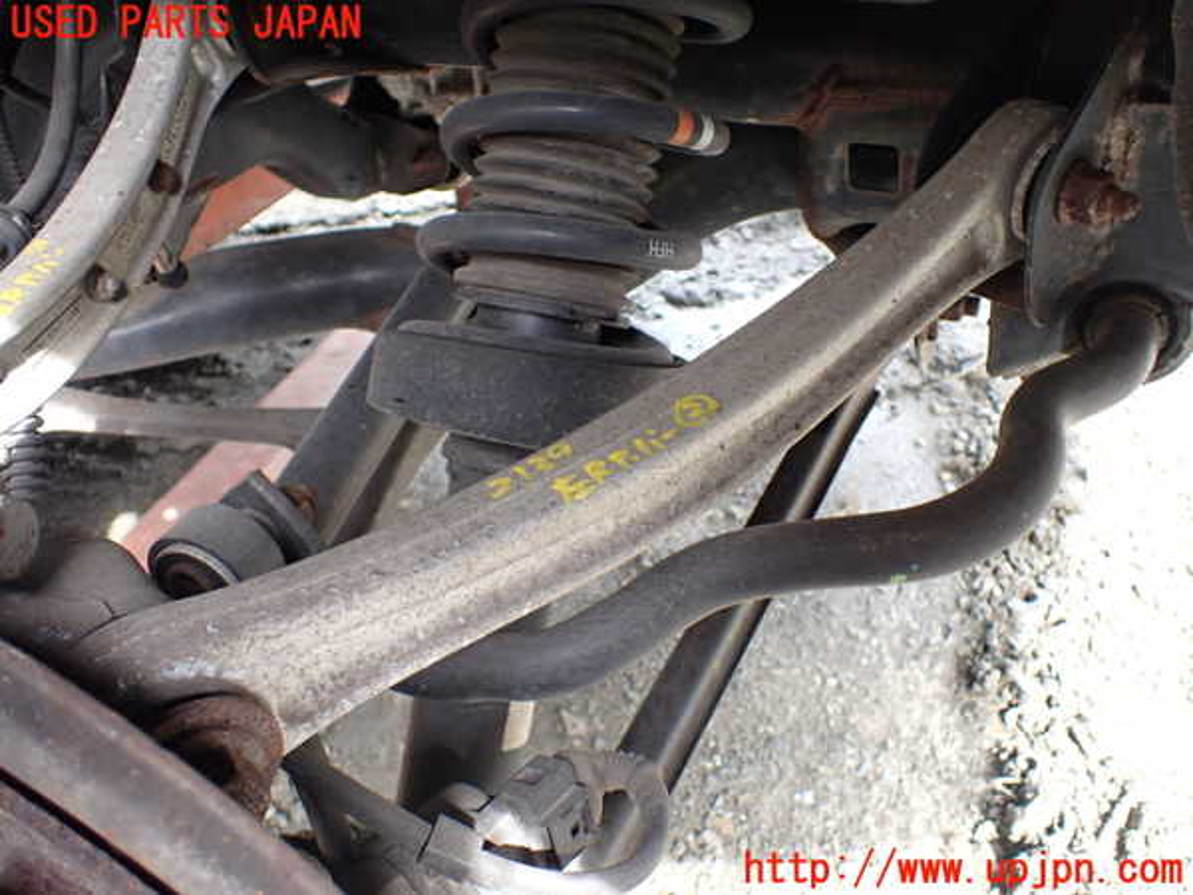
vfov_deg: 46.8
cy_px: 448
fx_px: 1034
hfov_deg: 60.0
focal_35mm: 30
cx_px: 596
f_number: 2.3
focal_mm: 5.4
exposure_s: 1/125
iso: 250
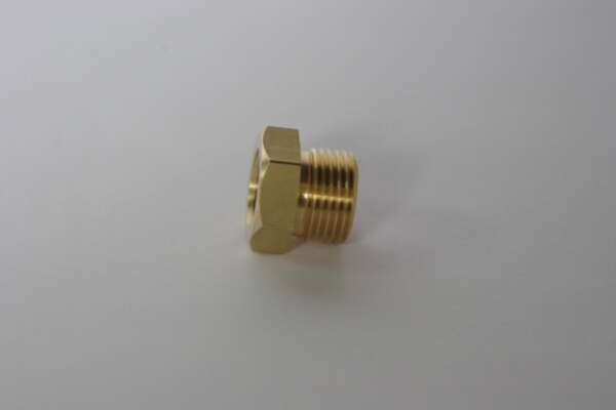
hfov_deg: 17.1
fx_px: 2053
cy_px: 205
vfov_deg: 11.4
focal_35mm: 120
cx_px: 308
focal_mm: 80
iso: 800
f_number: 8
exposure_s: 1/45
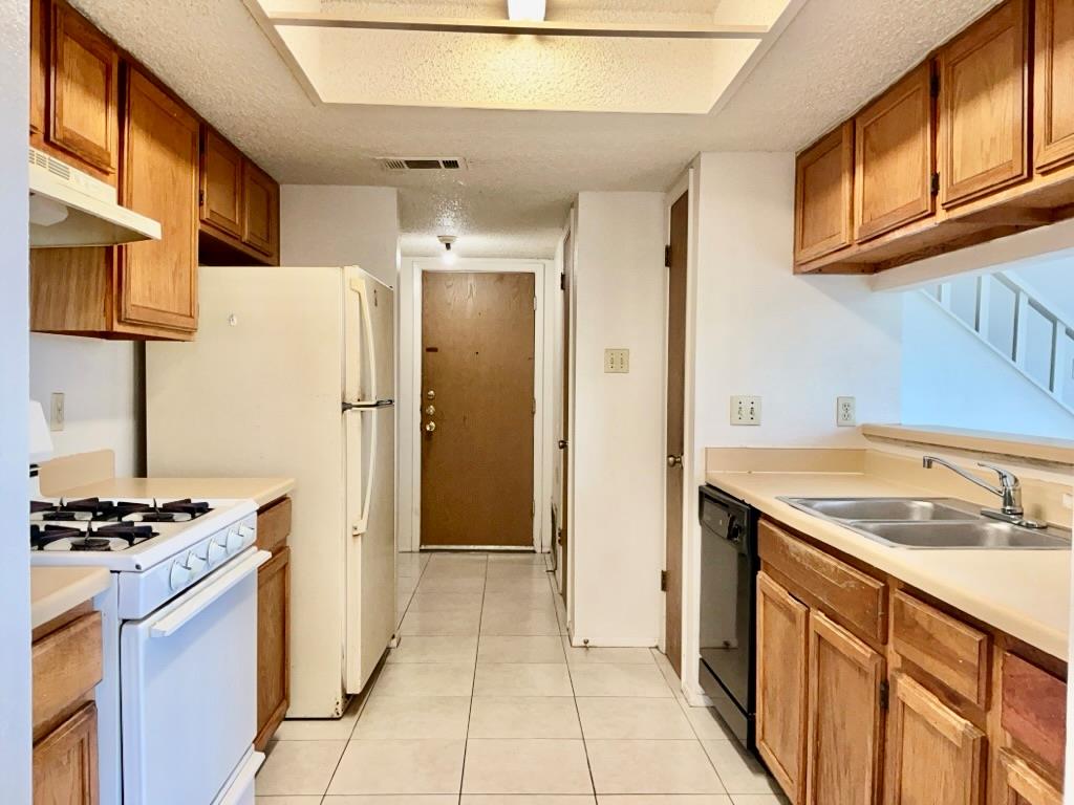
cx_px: 537
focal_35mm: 27
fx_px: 838
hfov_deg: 65.3
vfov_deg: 51.4
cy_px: 402
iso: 64
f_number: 1.8
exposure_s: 1/60
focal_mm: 3
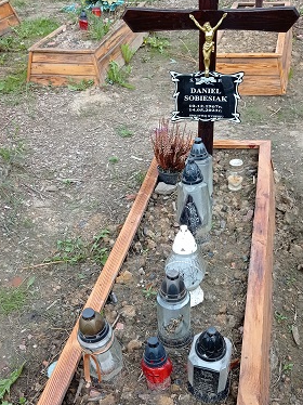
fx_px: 502
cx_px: 164
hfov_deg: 33.5
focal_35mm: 43
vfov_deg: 43.6
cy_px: 251
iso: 103
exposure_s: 1/864
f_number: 1.79
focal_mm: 4.74
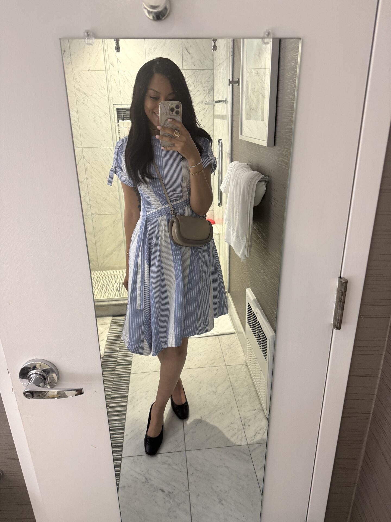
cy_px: 261
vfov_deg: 71.6
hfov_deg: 56.8
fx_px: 361
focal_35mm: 24
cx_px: 196
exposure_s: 1/60
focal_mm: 6.76
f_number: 1.78
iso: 250
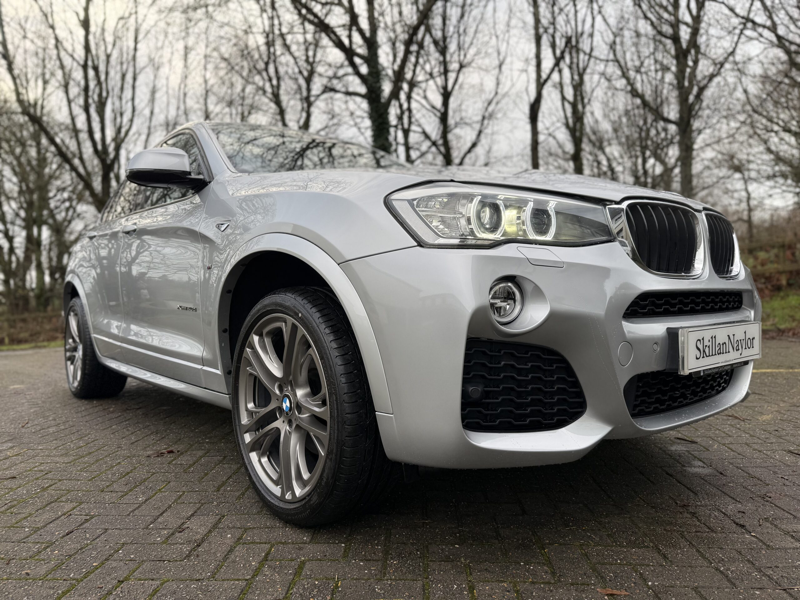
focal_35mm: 24
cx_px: 400
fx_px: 555
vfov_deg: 56.8
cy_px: 300
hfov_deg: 71.6
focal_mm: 6.76
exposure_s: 1/473
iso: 80
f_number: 1.78
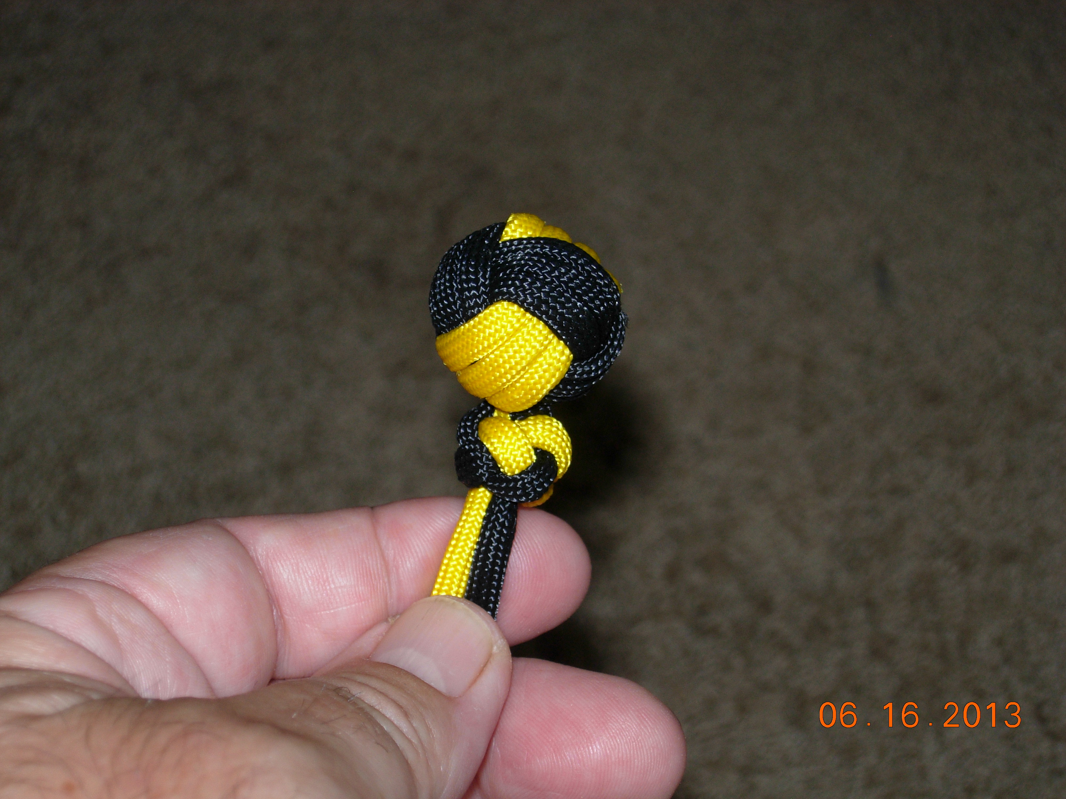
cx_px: 533
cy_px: 400
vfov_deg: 16.6
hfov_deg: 22.0
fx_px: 2741
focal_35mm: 89
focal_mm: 18.6
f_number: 4.3
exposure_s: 1/90.5
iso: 50
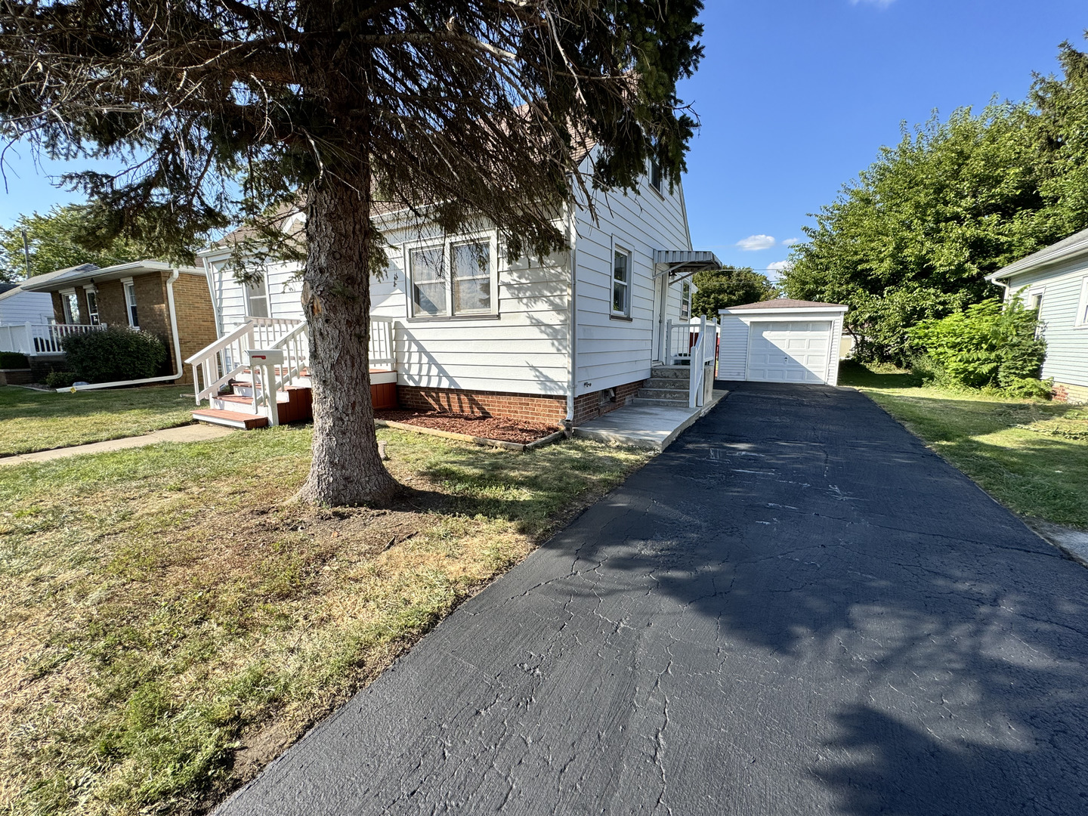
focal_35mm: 14
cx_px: 544
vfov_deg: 85.7
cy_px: 408
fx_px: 440
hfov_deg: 102.1
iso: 50
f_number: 2.2
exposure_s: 1/1110
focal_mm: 2.22
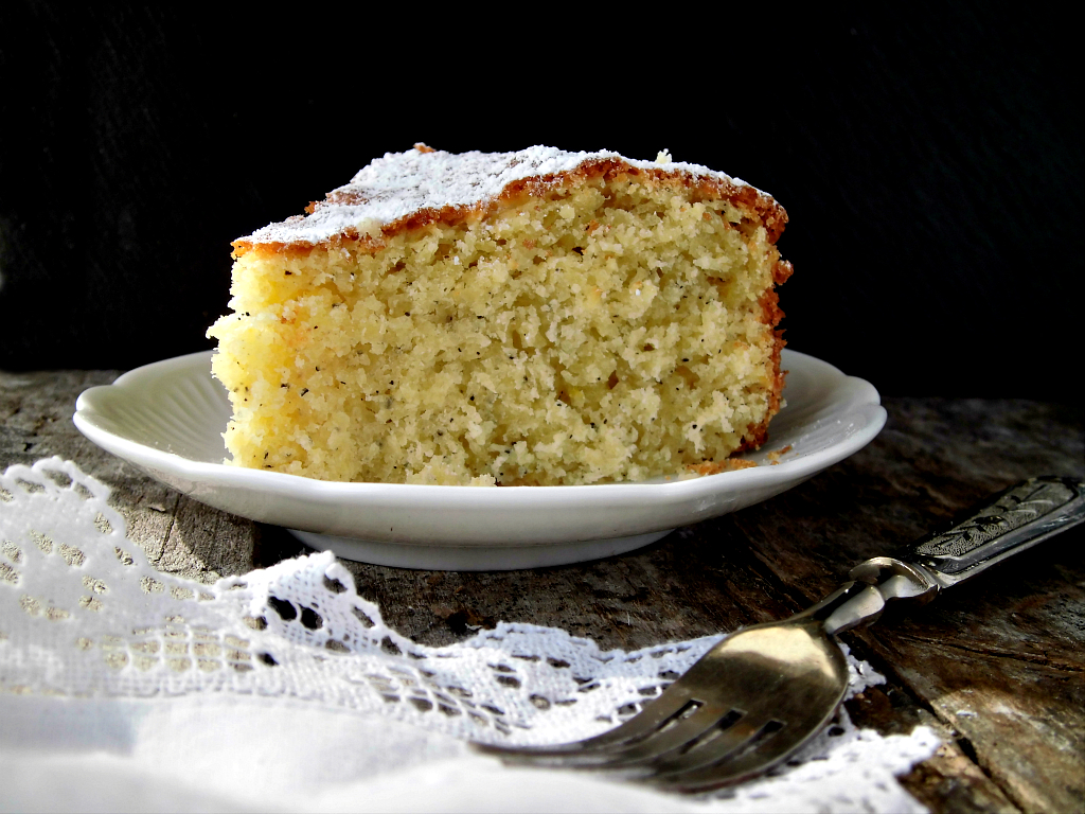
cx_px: 542
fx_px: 1473
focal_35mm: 47
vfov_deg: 30.9
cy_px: 407
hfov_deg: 40.4
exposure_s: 1/160
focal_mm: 8.3
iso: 100
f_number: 3.4
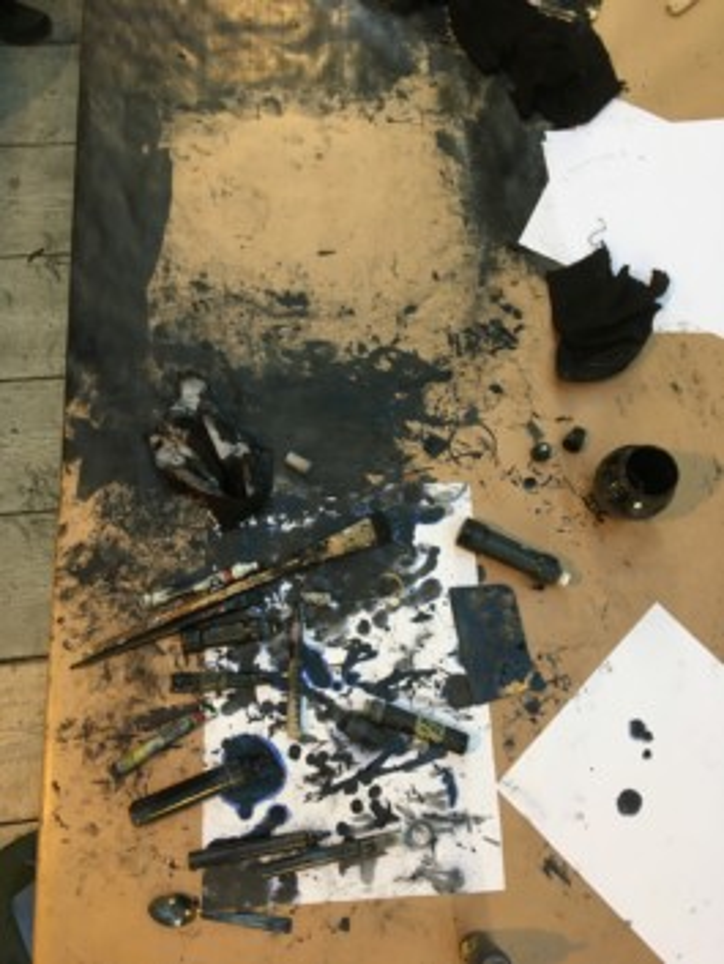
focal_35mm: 29
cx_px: 362
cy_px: 482
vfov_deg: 61.6
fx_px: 808
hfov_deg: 48.3
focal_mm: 4.15
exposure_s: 1/33
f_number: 2.2
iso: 64
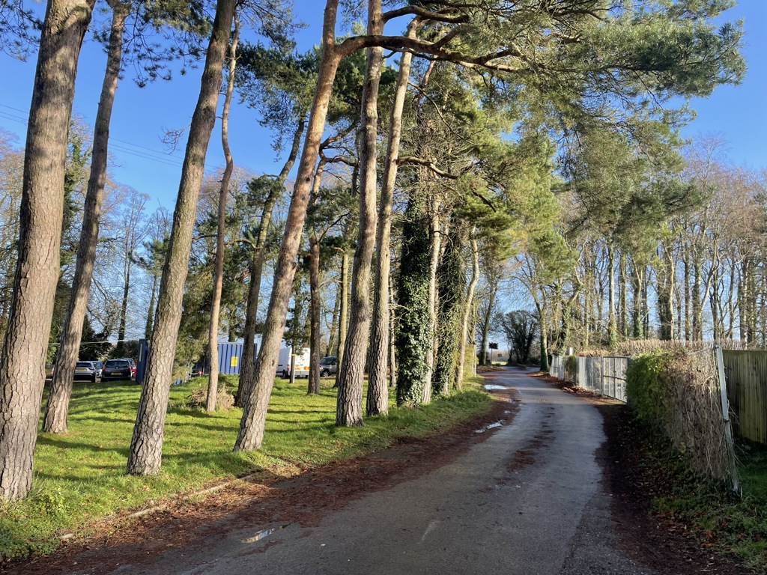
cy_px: 288
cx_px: 384
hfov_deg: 67.3
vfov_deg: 53.1
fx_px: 576
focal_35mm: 26
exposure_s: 1/749
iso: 32
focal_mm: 4.2
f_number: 1.6
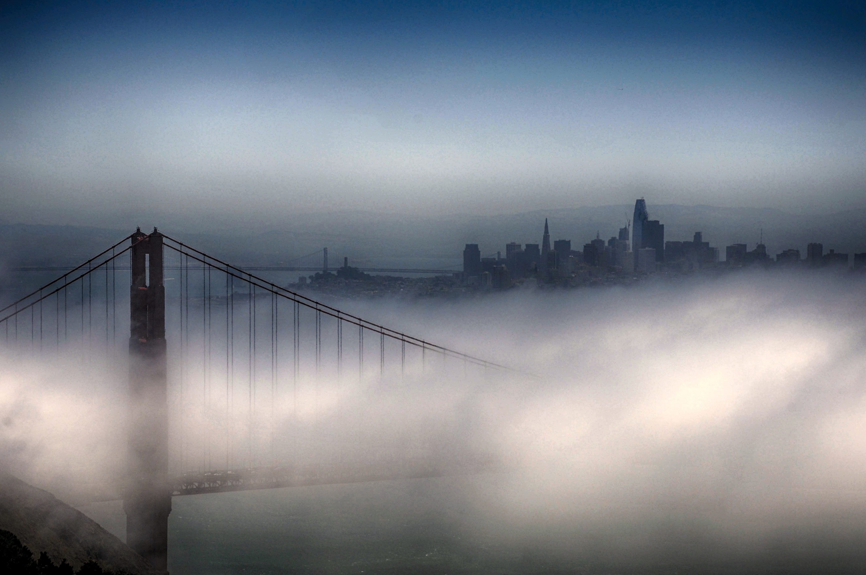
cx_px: 433
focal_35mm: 117
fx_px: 2811
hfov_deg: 17.5
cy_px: 288
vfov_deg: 11.7
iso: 200
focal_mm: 78
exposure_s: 1/500
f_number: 11
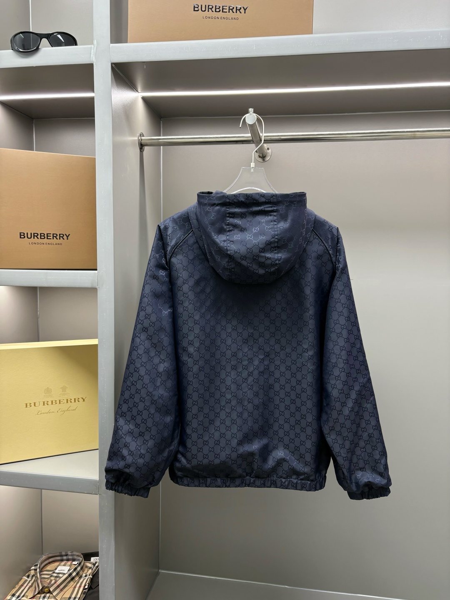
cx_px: 225
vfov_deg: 67.3
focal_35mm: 26
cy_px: 300
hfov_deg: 53.1
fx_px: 451
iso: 80
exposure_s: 1/100
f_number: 1.6
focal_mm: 5.96
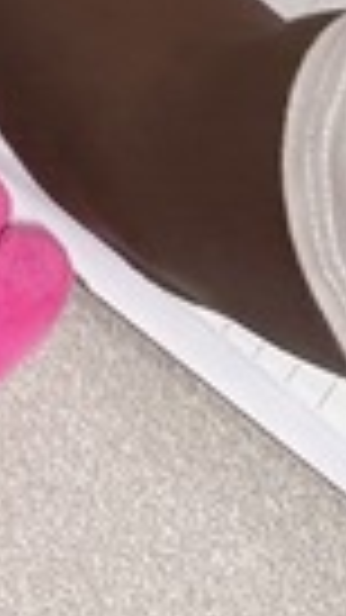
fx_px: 3199
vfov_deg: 8.9
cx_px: -696
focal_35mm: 196
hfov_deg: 5.8
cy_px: -1241
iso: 200
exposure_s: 1/60
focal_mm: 6.76
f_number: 1.78
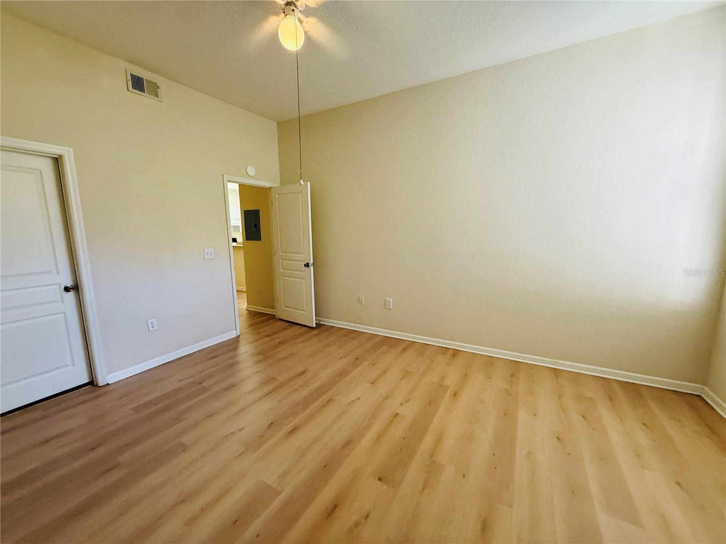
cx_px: 363
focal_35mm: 14
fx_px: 294
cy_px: 272
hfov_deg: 102.1
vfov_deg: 85.7
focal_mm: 2.22
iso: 320
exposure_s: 1/60
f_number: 2.2
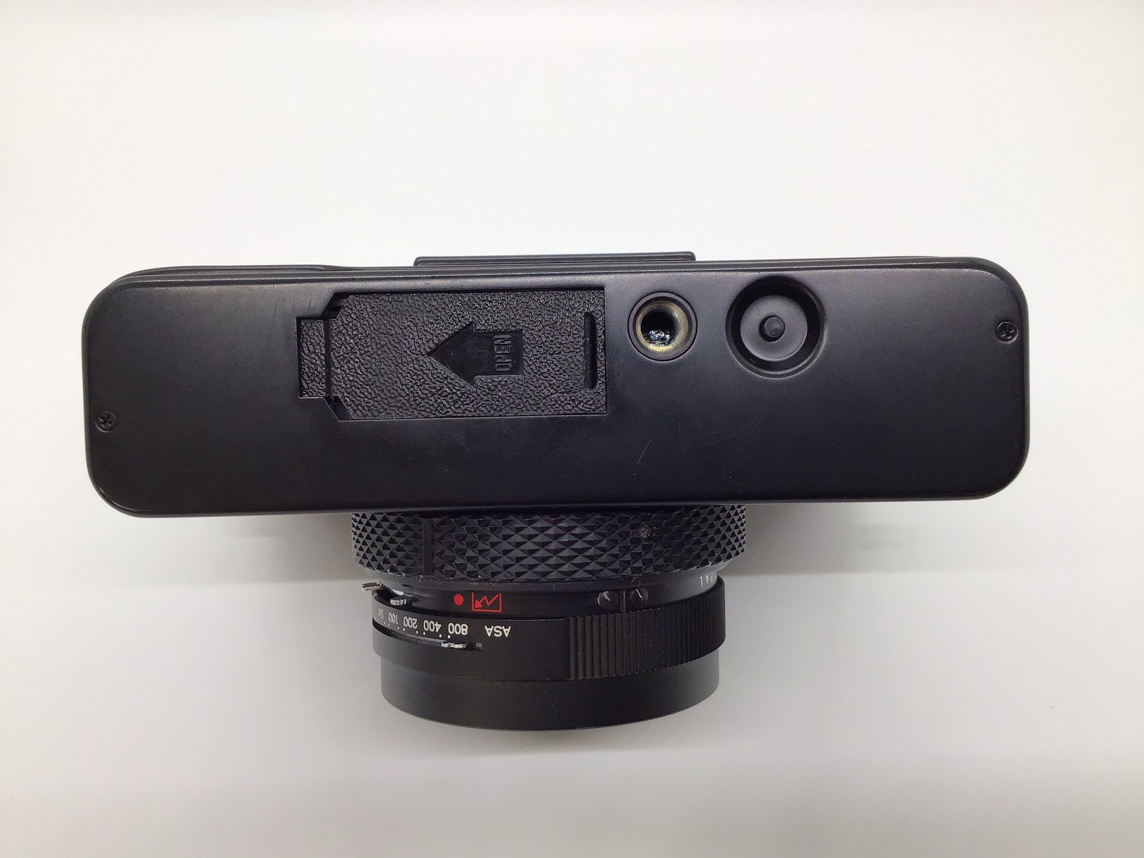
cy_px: 429
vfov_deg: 45.4
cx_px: 572
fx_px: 1024
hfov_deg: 58.4
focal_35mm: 31
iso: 50
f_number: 2.4
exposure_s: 1/120
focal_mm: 3.3
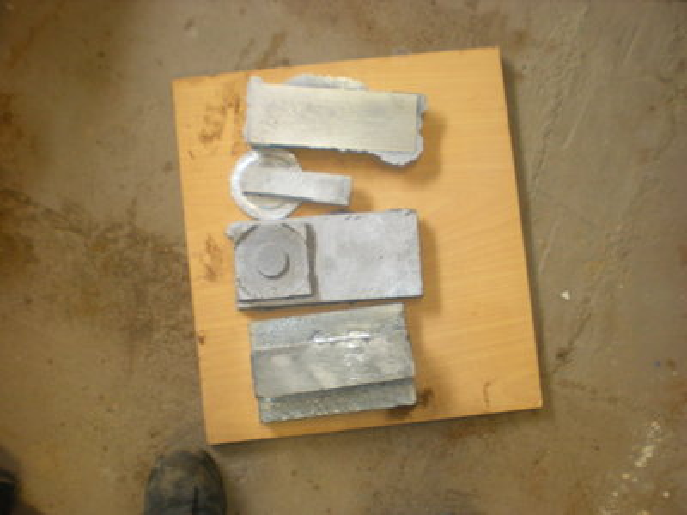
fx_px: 754
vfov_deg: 37.7
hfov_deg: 49.0
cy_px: 258
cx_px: 344
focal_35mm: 38
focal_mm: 6.3
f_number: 3.1
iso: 200
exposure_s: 1/14
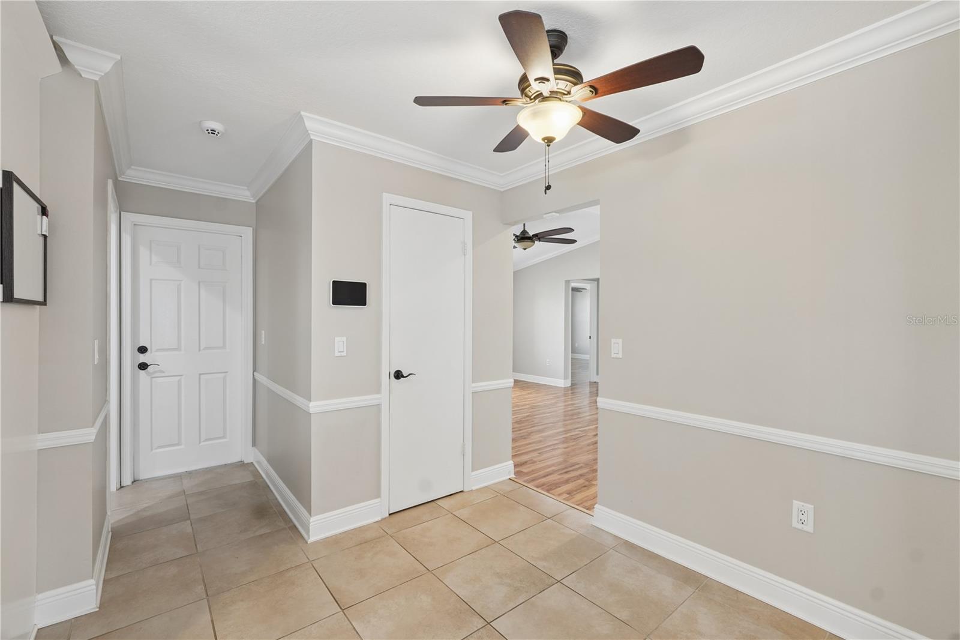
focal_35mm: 15
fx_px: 400
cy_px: 320
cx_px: 480
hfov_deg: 100.4
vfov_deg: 77.3
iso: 400
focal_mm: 10
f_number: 8
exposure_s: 1/15
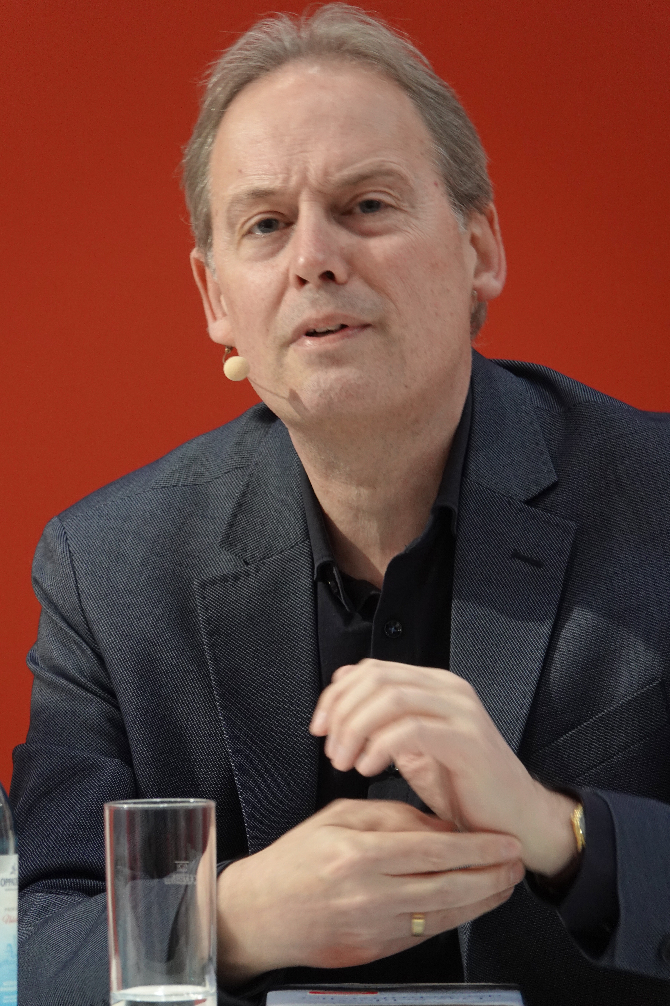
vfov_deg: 4.4
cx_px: 335
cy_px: 503
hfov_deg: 2.9
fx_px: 13092
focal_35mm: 469
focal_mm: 171.89
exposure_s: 1/40
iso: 800
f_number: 4
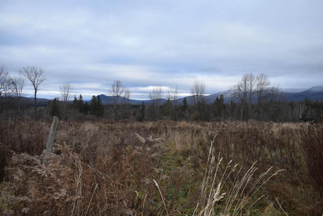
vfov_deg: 47.9
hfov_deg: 67.4
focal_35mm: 27
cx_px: 162
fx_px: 242
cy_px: 108
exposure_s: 1/125
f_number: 5.6
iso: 100
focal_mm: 18
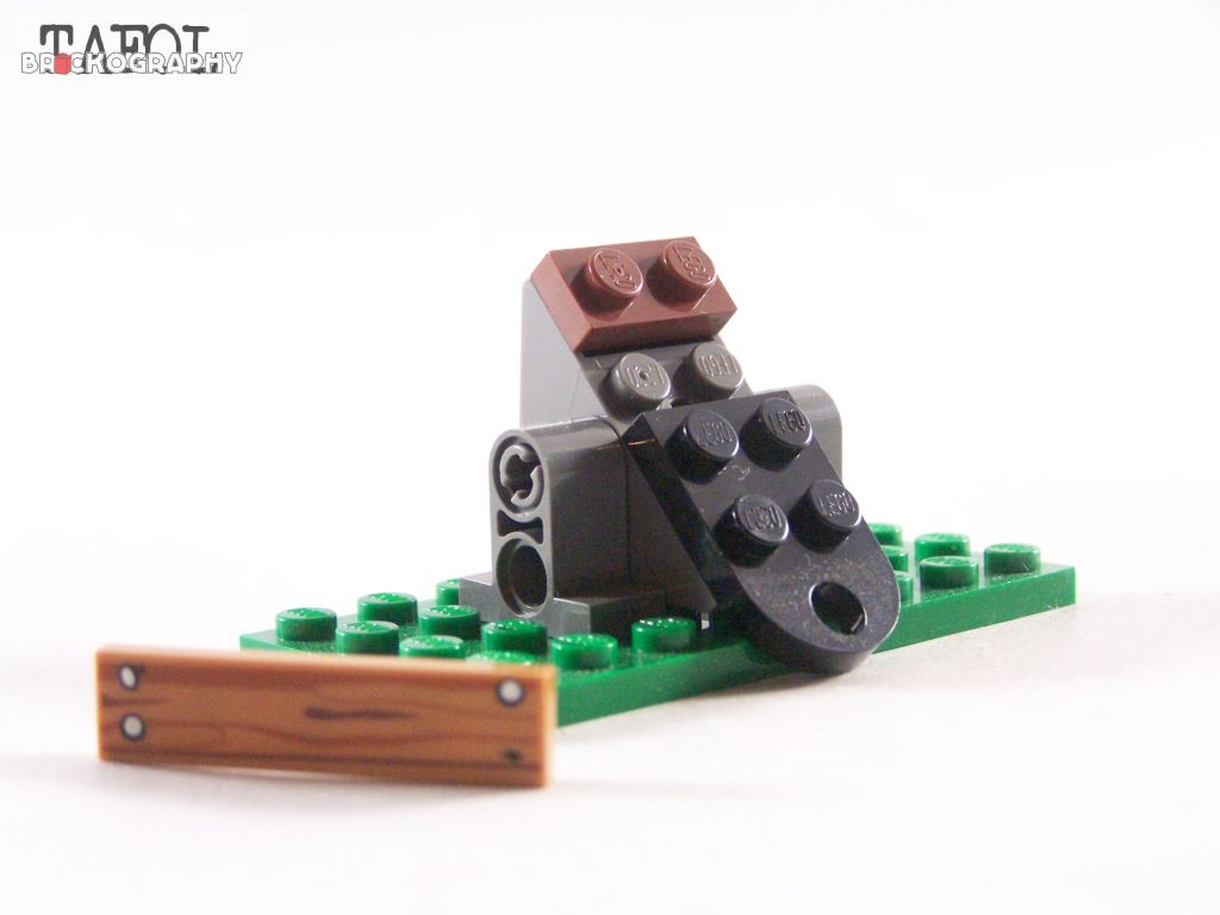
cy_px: 458
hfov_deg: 23.8
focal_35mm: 82
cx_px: 610
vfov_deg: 18.0
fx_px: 2890
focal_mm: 13.7
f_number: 3.2
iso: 400
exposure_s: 1/60
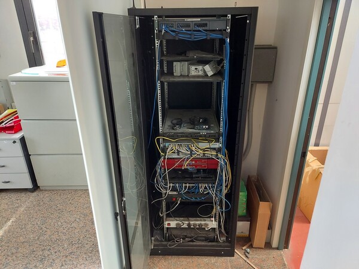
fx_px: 249
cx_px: 180
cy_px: 134
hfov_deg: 71.6
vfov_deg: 56.8
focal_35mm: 24
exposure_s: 1/25
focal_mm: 5.23
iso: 320
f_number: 1.8
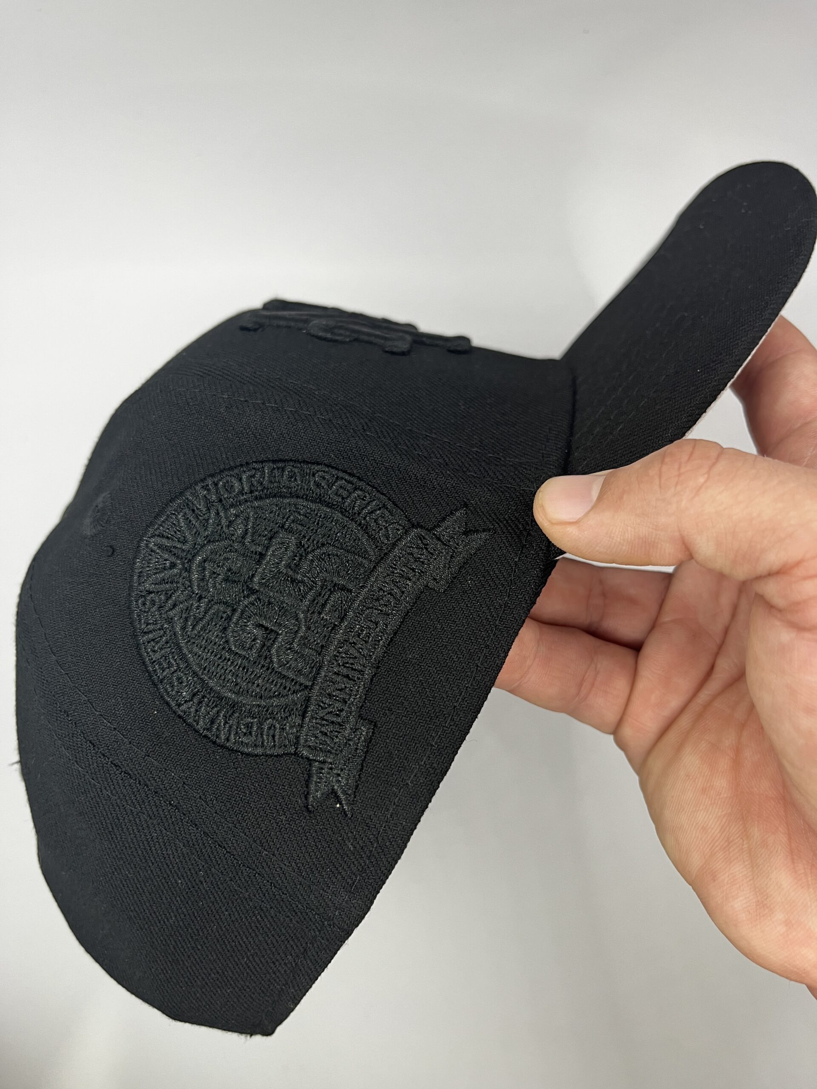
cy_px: 544
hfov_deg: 53.1
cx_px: 408
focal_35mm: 26
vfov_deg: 67.3
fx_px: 818
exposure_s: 1/50
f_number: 1.6
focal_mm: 5.1
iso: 80
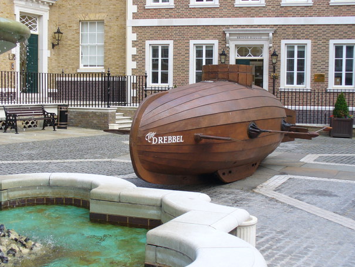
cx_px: 173
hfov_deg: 37.5
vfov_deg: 28.6
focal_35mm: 51
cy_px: 129
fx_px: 523
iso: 80
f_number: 3
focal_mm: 7.9
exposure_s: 1/320
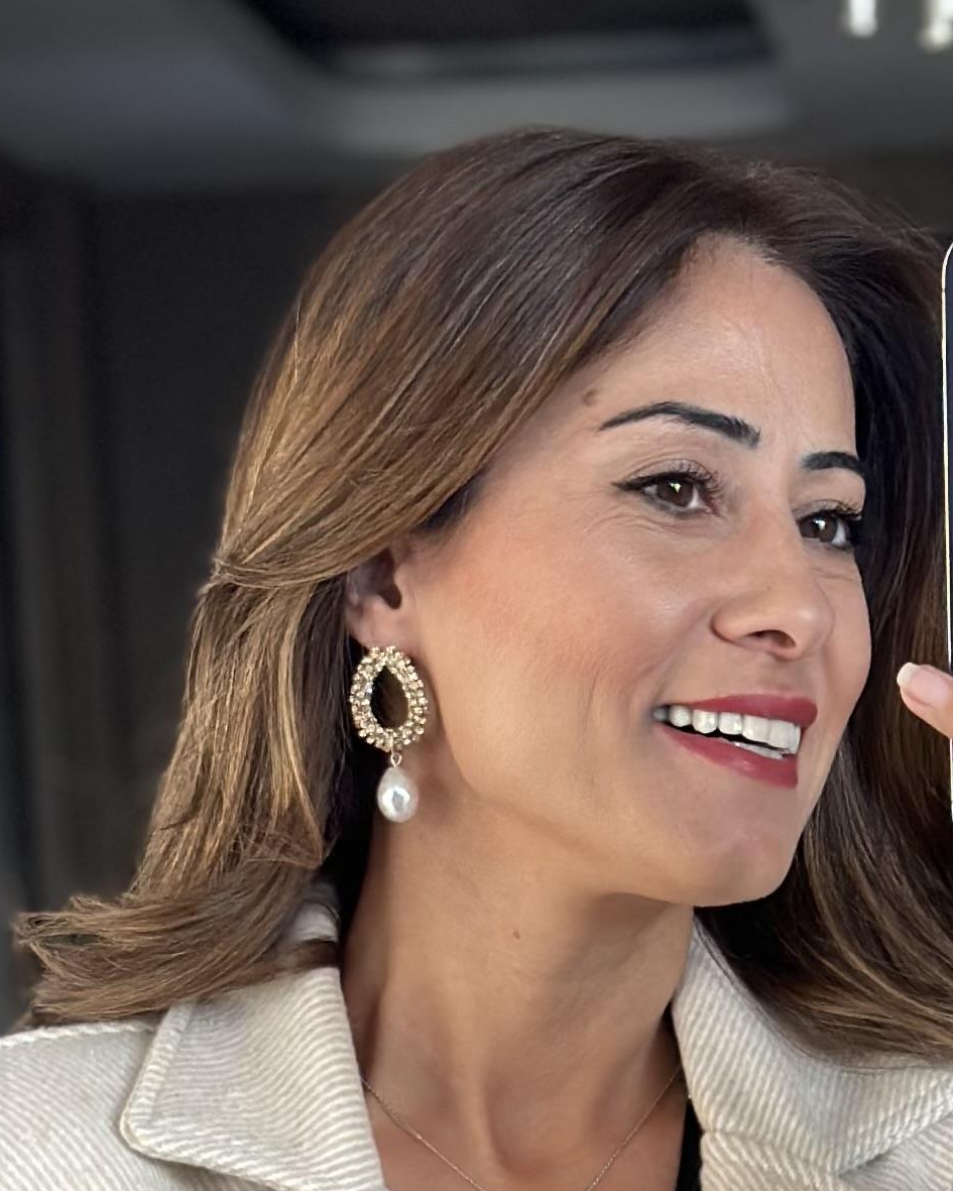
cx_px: 690
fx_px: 5640
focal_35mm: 160
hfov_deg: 9.6
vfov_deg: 11.6
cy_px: 1663
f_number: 1.78
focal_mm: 6.86
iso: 125
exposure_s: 1/86
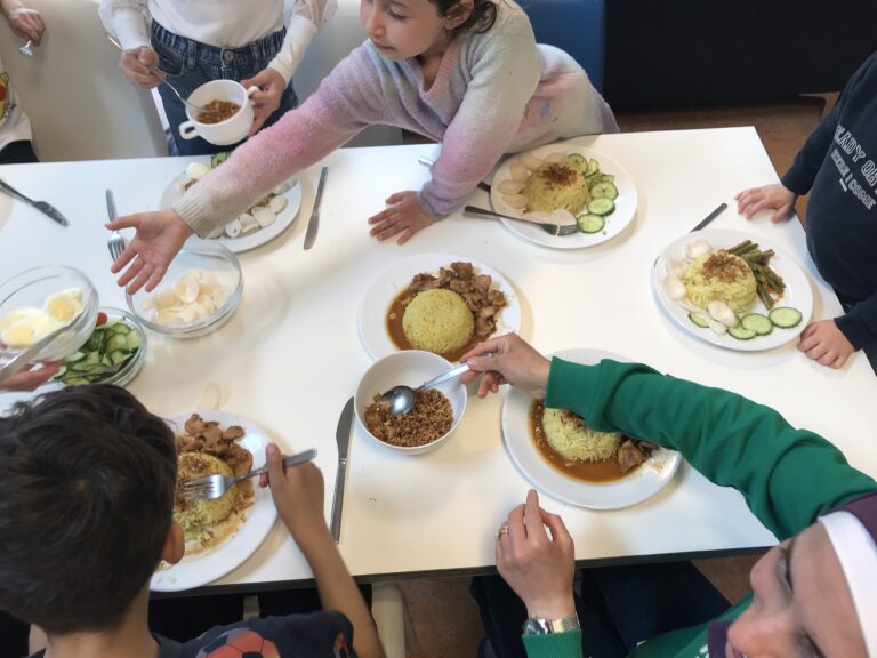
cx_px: 438
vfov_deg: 49.7
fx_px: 709
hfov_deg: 63.4
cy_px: 329
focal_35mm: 28
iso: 20
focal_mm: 3.99
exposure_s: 1/50
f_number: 1.8
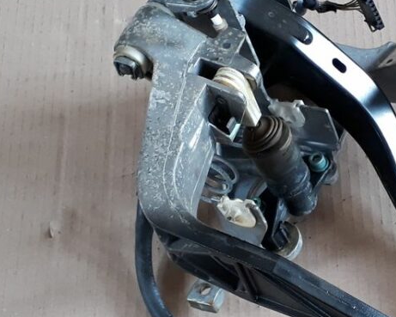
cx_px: 280
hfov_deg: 23.7
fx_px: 938
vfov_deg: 19.2
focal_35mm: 80
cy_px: 143
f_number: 1.9
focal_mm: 3.6
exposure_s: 1/33
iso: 80
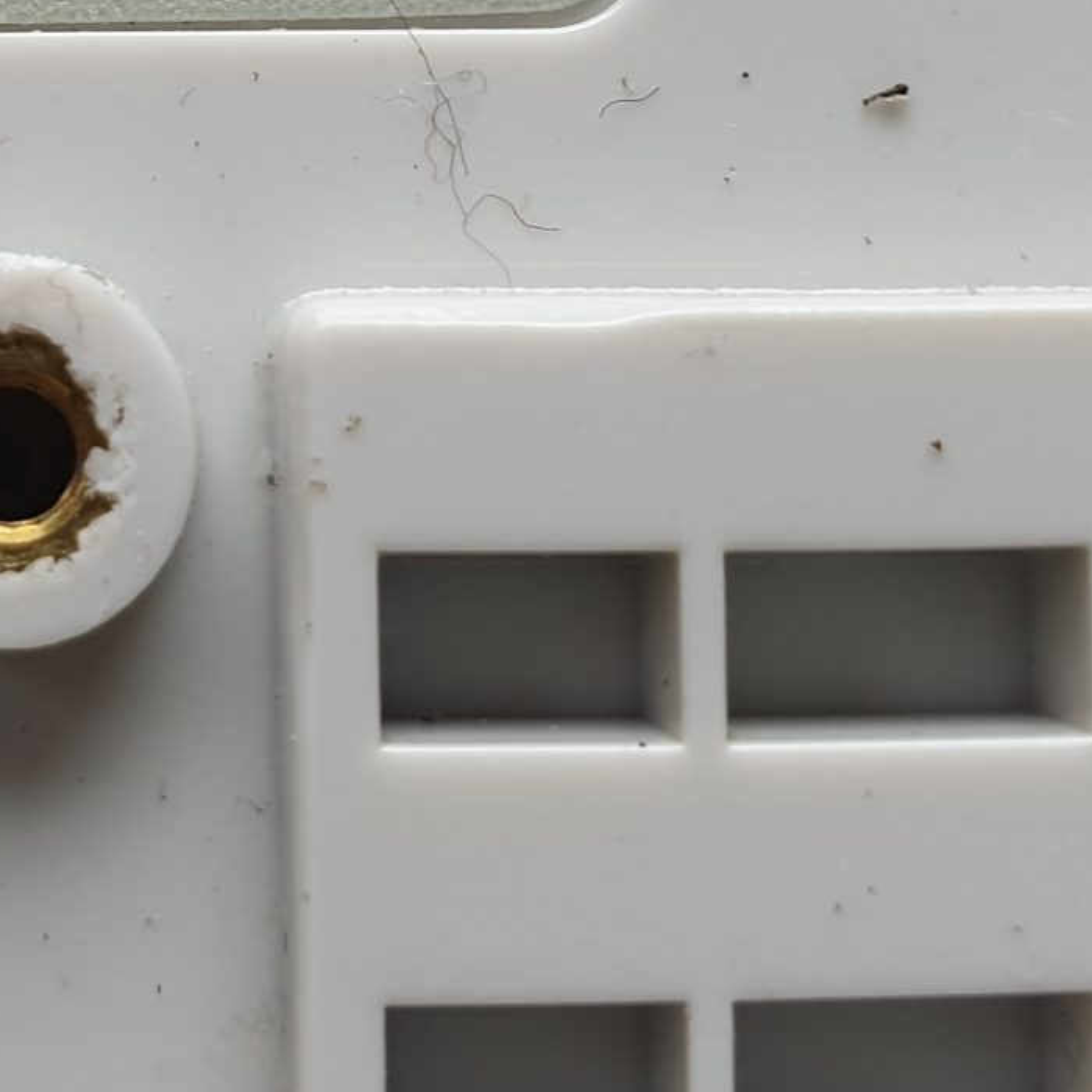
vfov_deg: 19.9
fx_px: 2998
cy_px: -66
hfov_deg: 20.0
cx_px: 12
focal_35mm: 84
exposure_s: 1/100
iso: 80
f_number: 2.4
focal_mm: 4.3
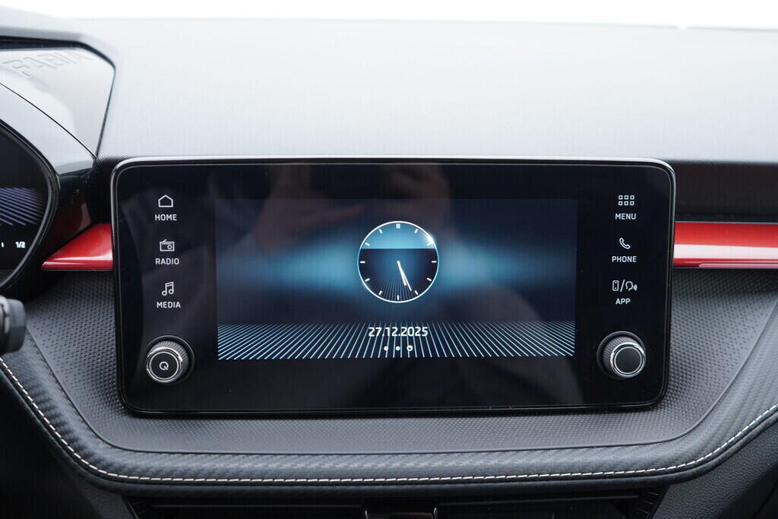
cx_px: 389
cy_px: 260
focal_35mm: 36
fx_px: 778
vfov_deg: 36.9
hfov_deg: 53.1
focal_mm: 24
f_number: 2.8
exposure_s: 1/40
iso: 250
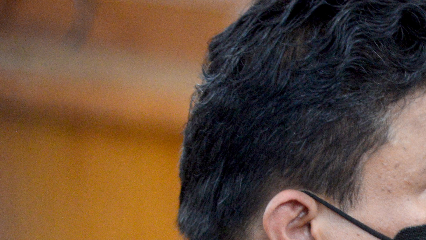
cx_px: 383
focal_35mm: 431
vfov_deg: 2.8
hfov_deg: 5.0
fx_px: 4869
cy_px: 206
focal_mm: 200
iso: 2500
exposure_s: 1/160
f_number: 2.8
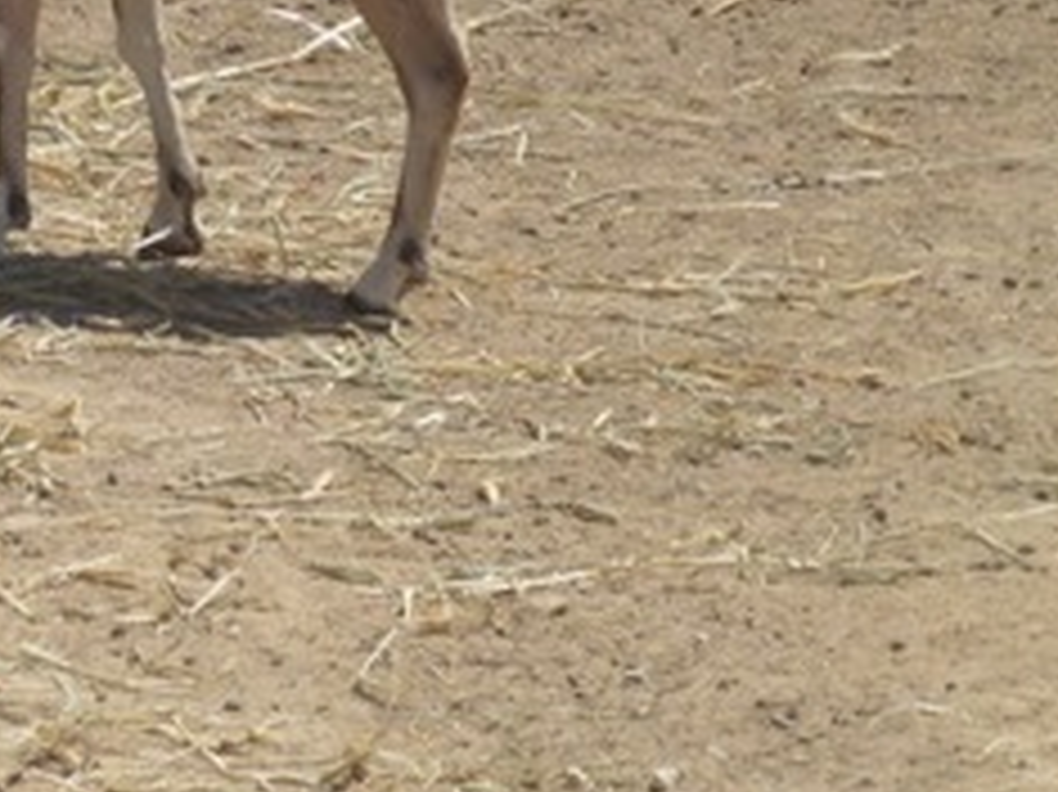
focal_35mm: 357
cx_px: -351
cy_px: -225
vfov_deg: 4.1
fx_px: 10906
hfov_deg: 5.5
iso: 100
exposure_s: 1/640
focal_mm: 23.4
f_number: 5.2
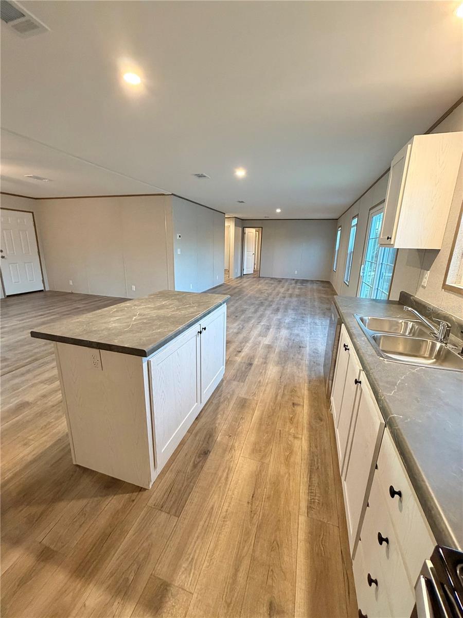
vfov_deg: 102.1
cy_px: 309
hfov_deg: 85.7
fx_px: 250
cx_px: 232
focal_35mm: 14
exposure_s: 1/43
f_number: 2.2
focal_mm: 2.22
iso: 400
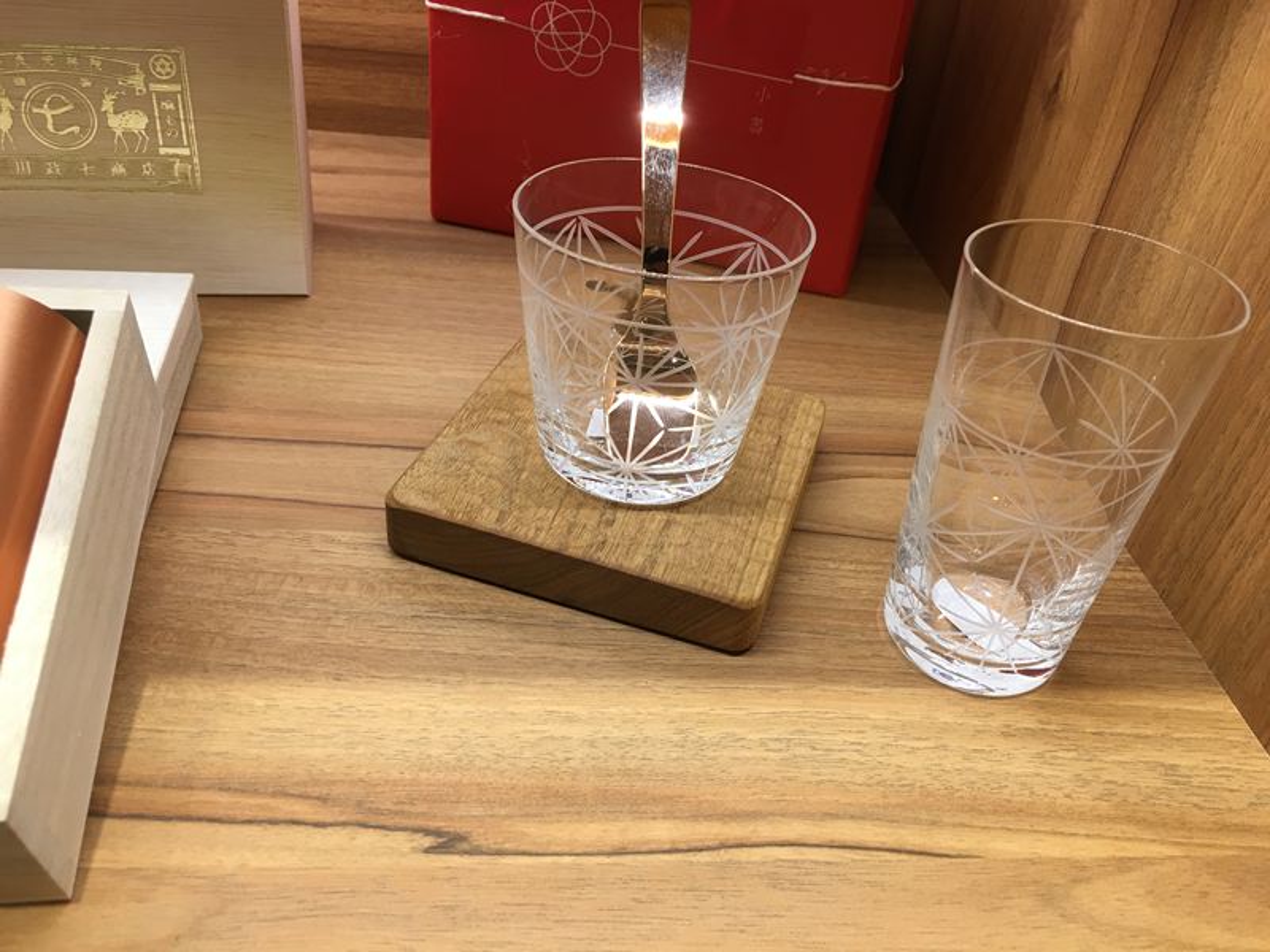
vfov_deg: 48.2
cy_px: 476
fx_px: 1064
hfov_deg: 61.7
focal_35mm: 29
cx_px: 635
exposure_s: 1/40
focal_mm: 4.15
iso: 25
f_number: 2.2
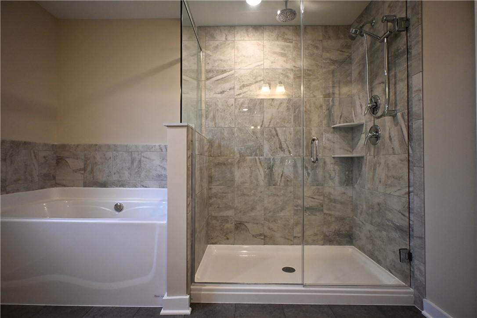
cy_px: 159
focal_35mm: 18
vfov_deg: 67.4
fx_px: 238
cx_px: 238
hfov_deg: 90.0
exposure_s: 1/125
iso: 800
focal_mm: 12
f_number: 3.5
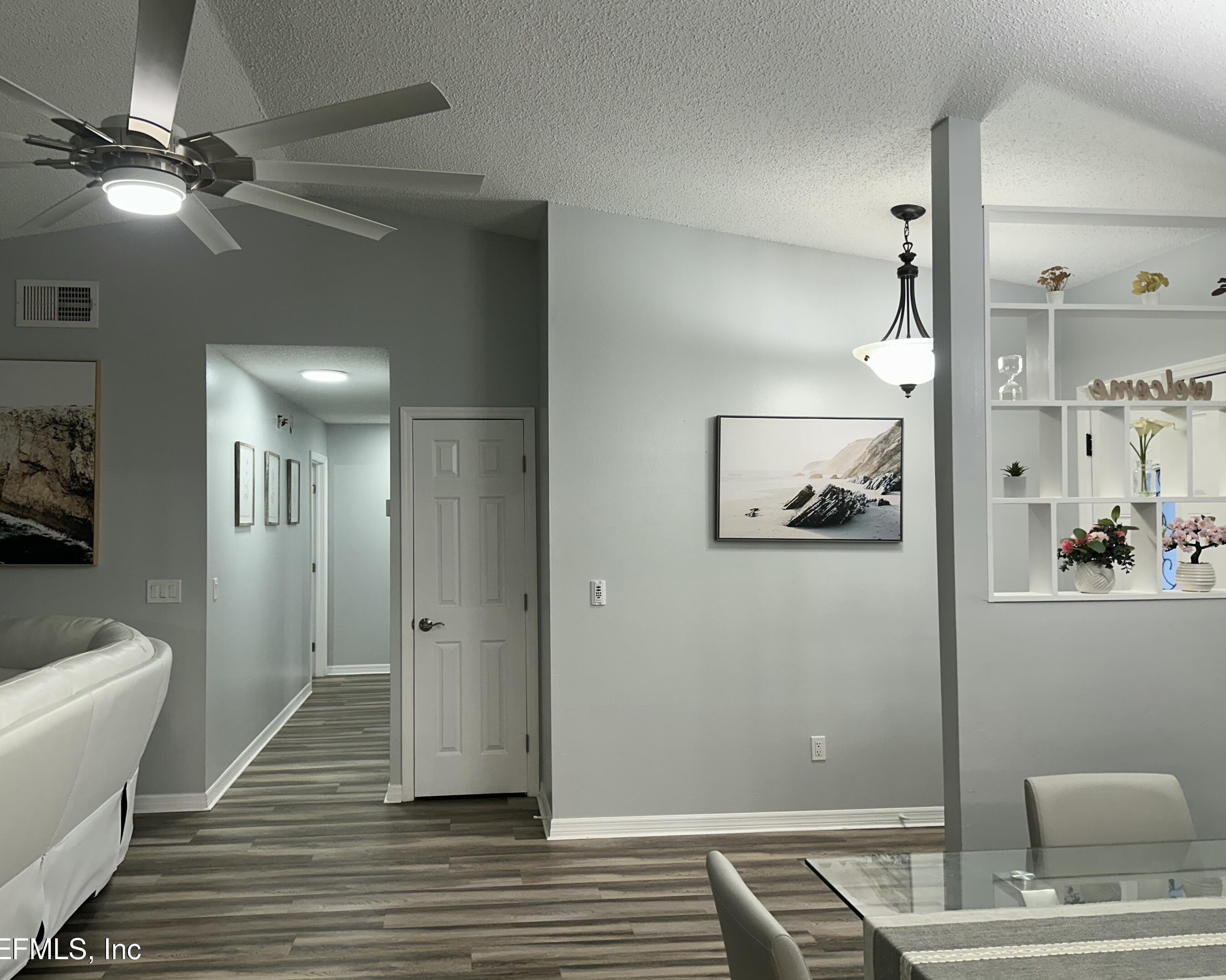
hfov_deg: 65.9
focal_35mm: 26
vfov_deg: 54.9
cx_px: 558
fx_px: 943
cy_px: 486
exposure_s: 1/120
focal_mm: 6.86
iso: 100
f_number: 1.78
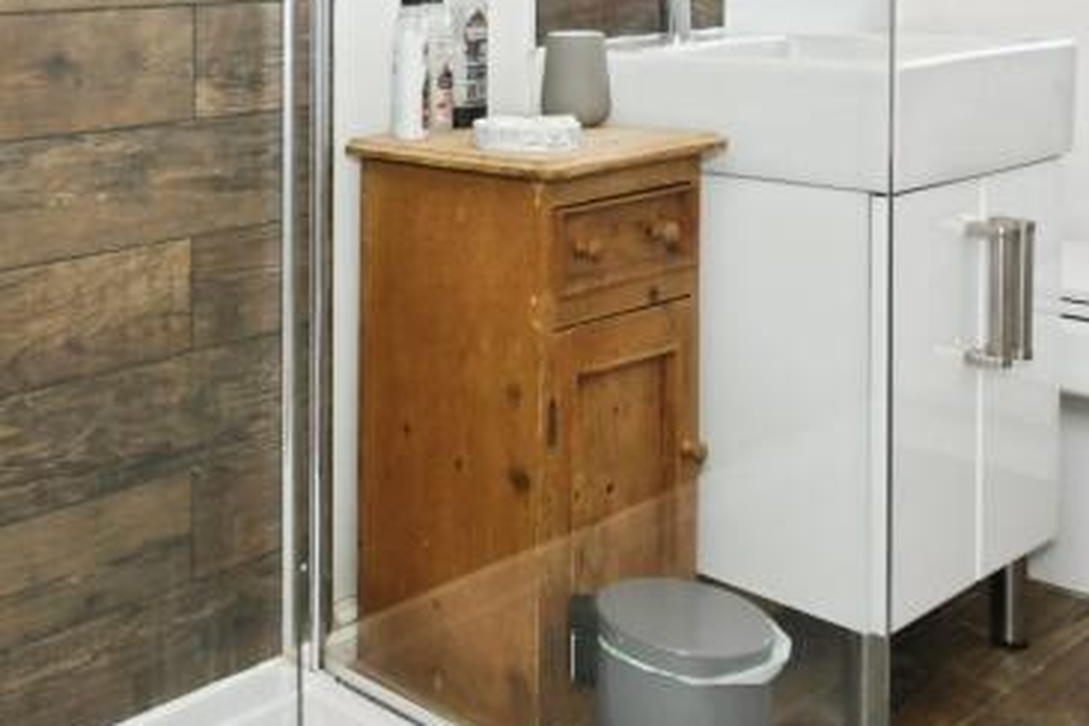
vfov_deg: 29.7
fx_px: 1270
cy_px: -4
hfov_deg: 40.6
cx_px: 0
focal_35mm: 42
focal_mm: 10
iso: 400
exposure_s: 1/60
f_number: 8
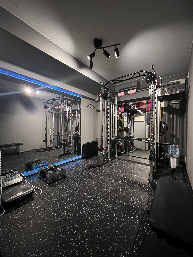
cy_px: 128
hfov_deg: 89.9
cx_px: 96
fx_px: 97
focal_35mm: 13
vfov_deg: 106.2
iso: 1250
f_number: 1.8
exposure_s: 1/34
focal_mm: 1.57
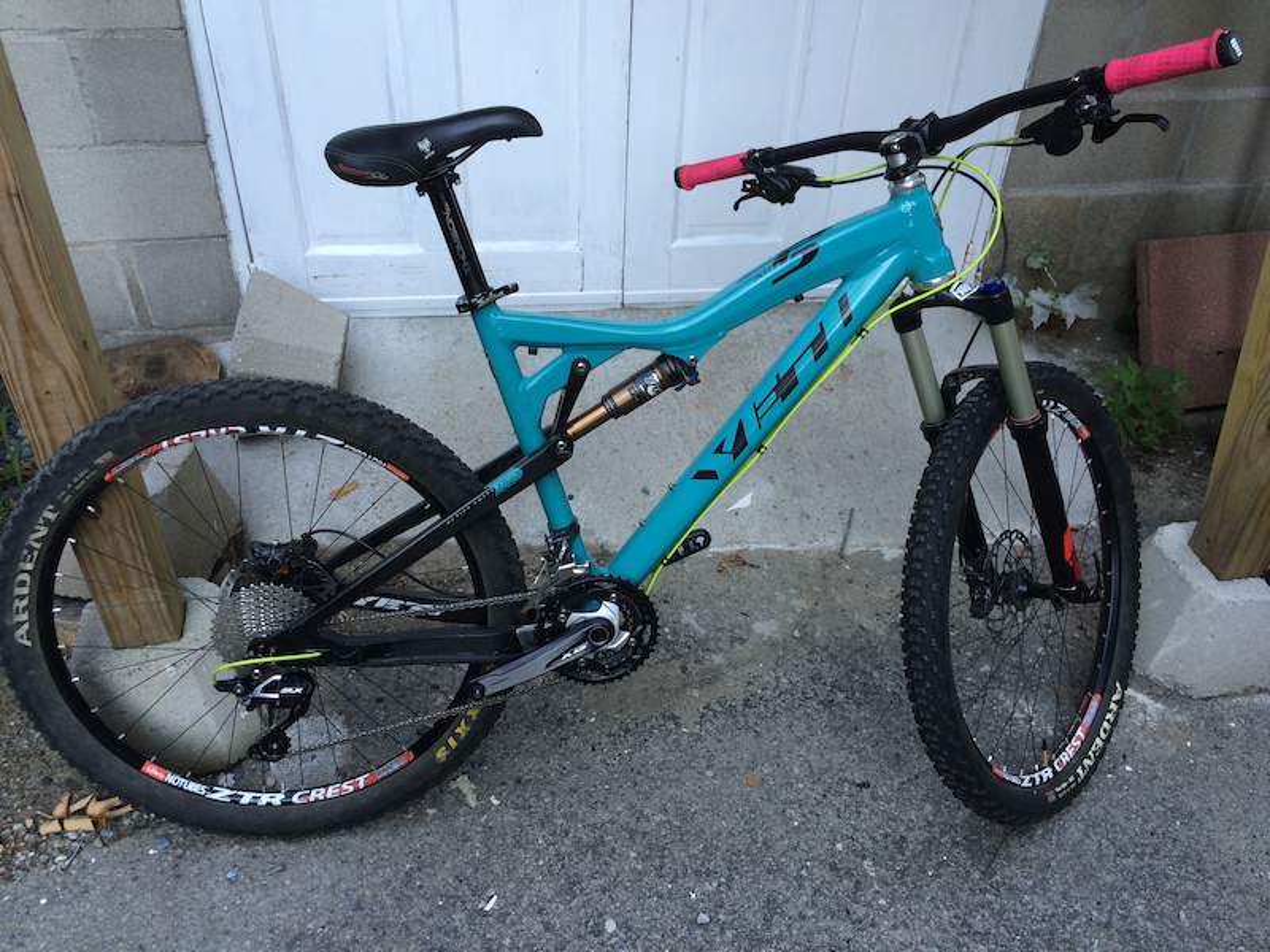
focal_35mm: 29
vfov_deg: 48.2
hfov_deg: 61.7
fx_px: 1064
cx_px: 635
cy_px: 476
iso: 32
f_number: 2.2
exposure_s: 1/120
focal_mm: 4.15
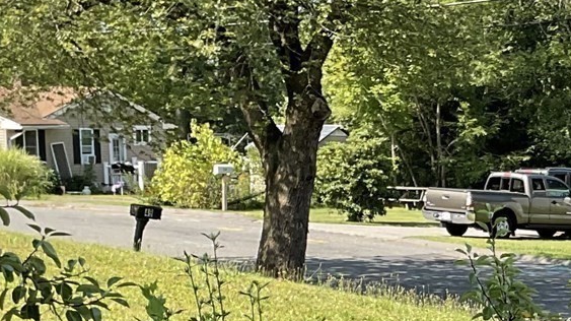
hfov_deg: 18.1
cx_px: 583
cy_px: 382
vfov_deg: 10.4
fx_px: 1740
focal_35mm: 115
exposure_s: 1/650
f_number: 1.8
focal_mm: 3
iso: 16
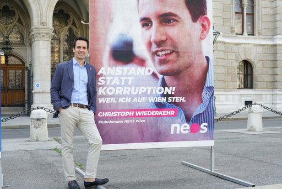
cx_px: 141
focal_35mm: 50
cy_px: 94
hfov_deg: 39.6
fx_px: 392
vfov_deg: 27.0
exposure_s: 1/100
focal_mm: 50
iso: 100
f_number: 4
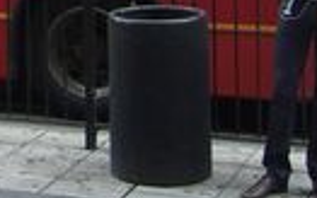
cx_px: -203
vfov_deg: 8.7
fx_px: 1219
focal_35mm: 141
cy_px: -222
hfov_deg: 13.6
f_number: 2.8
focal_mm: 7.3
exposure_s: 1/200
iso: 100
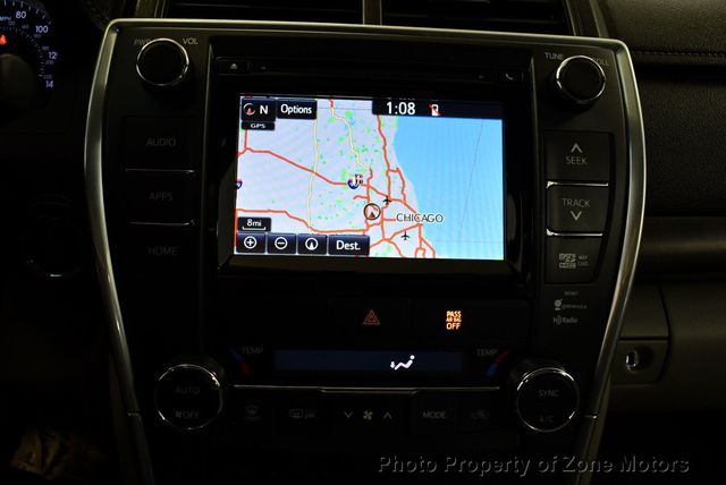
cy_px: 242
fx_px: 727
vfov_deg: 36.9
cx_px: 363
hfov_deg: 53.1
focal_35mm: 36
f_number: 3.5
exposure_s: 1/200
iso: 800
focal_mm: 18
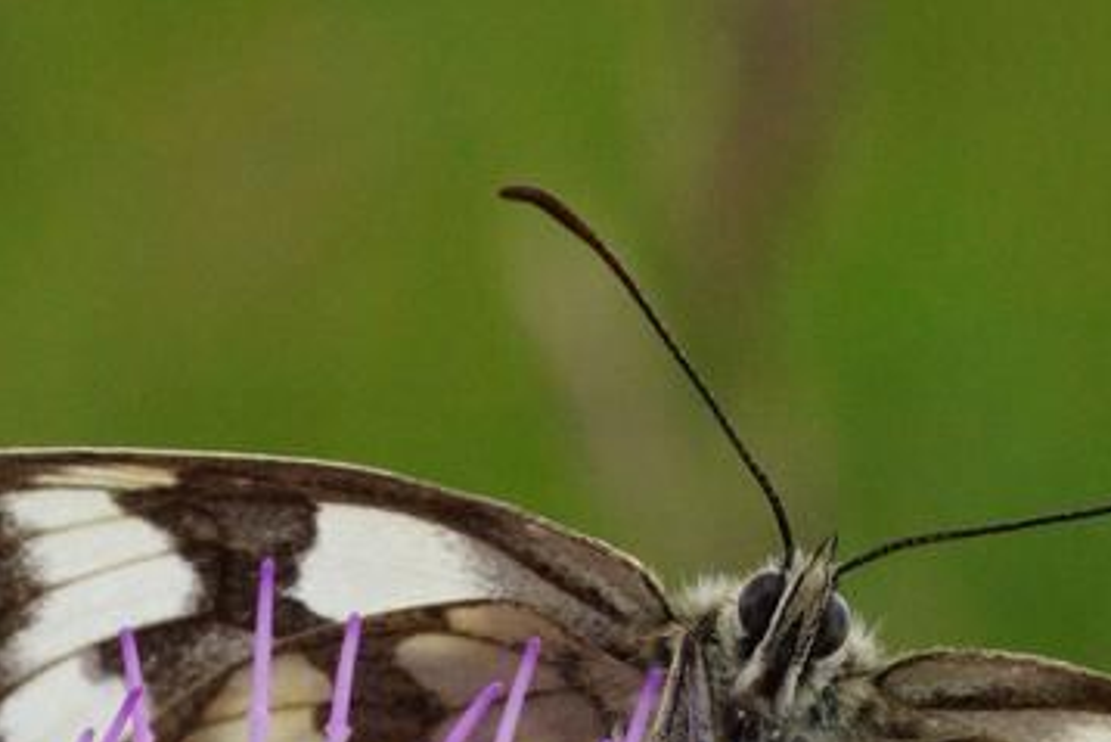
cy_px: 827
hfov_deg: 4.7
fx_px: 13565
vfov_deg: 3.1
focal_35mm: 439
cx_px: 403
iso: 1250
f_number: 16
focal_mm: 105
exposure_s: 1/200
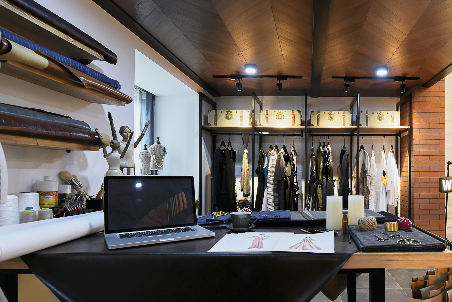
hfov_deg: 70.9
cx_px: 313
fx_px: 301
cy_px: 172
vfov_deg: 53.0
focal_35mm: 24
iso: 400
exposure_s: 1/25
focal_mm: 14
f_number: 4
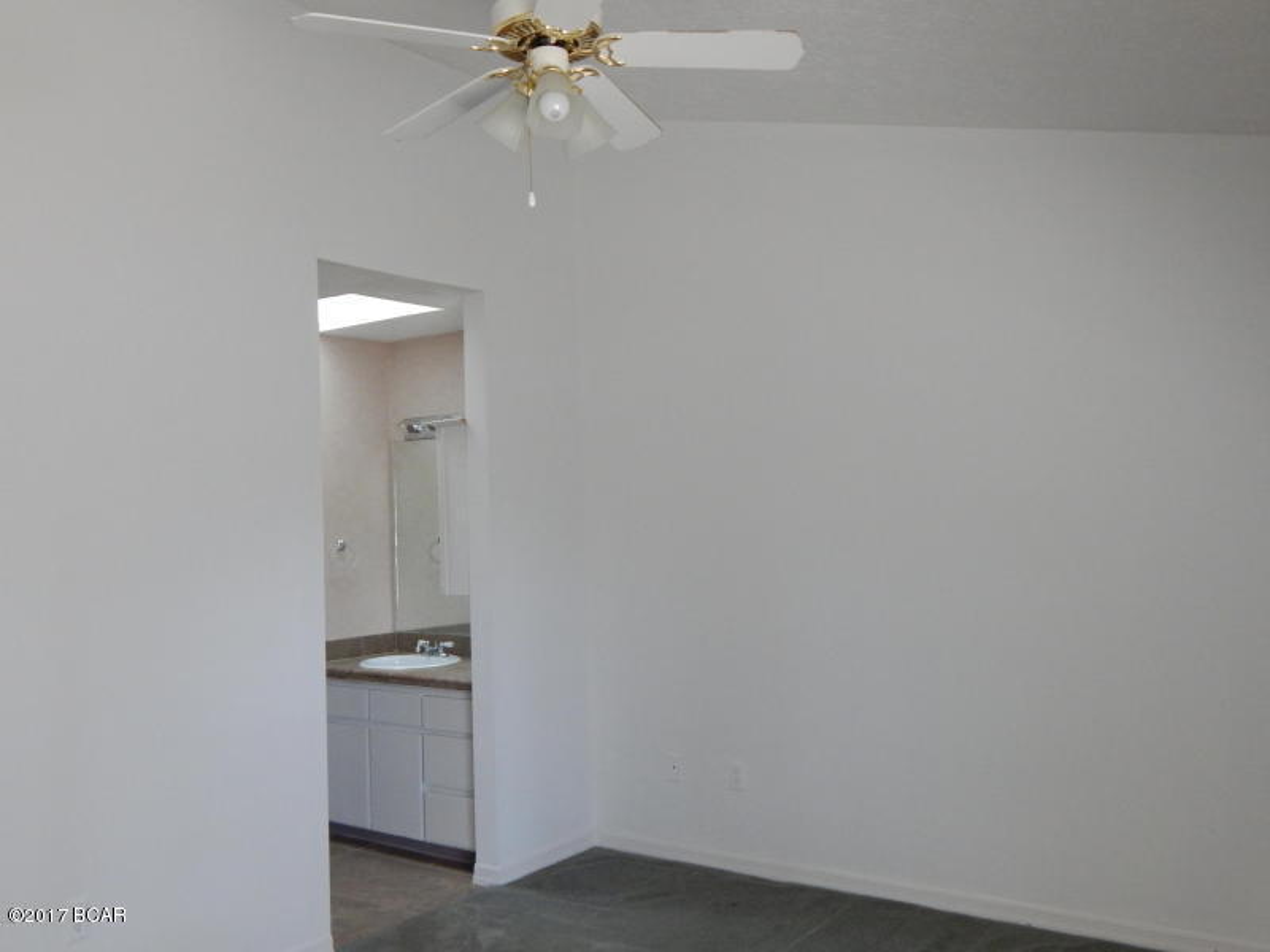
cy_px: 476
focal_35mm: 31
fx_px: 1137
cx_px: 635
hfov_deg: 58.4
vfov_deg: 45.4
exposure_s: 1/80
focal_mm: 5.6
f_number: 3.2
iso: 400
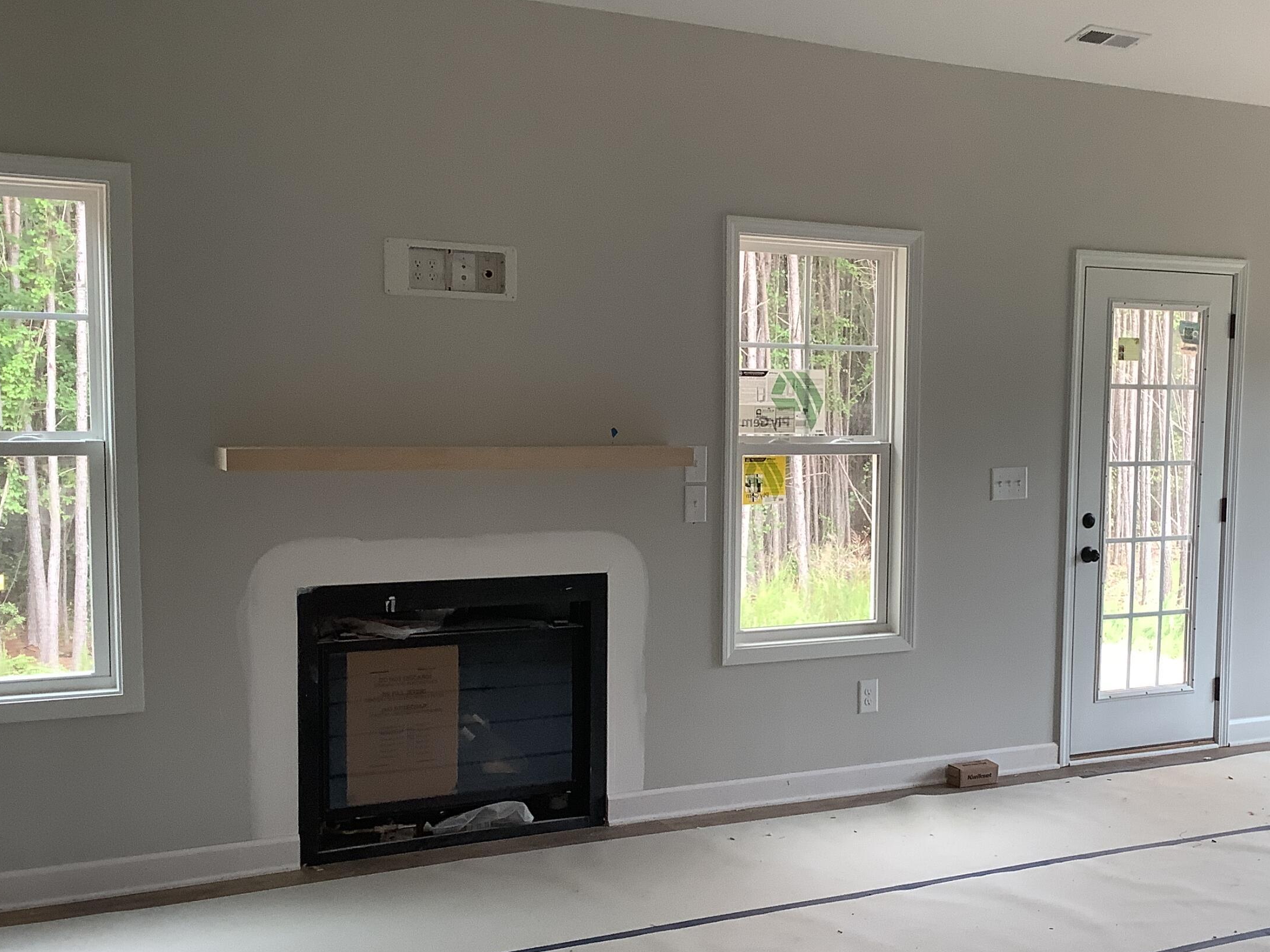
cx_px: 799
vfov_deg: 33.5
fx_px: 1578
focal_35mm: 43
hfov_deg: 43.5
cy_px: 554
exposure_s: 1/100
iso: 80
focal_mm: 3.3
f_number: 2.4
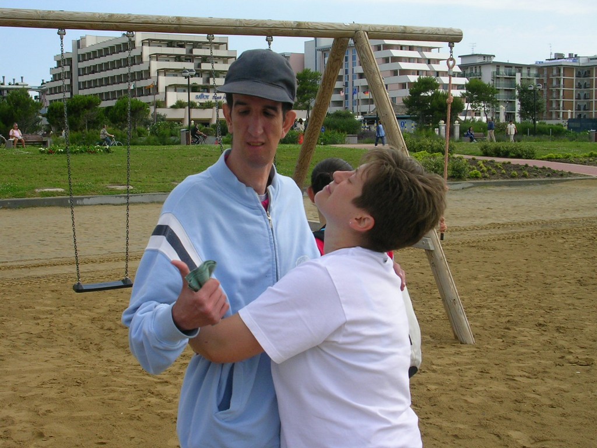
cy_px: 224
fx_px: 914
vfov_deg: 27.5
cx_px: 298
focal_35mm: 53
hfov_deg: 36.2
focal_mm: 8
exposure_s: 1/217
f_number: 6.4
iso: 50
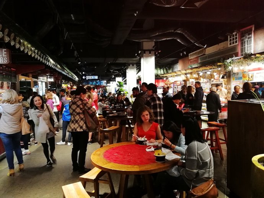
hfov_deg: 65.3
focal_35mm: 27
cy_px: 99
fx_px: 206
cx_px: 132
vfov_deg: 51.3
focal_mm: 3.95
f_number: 2.2
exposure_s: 1/25
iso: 320
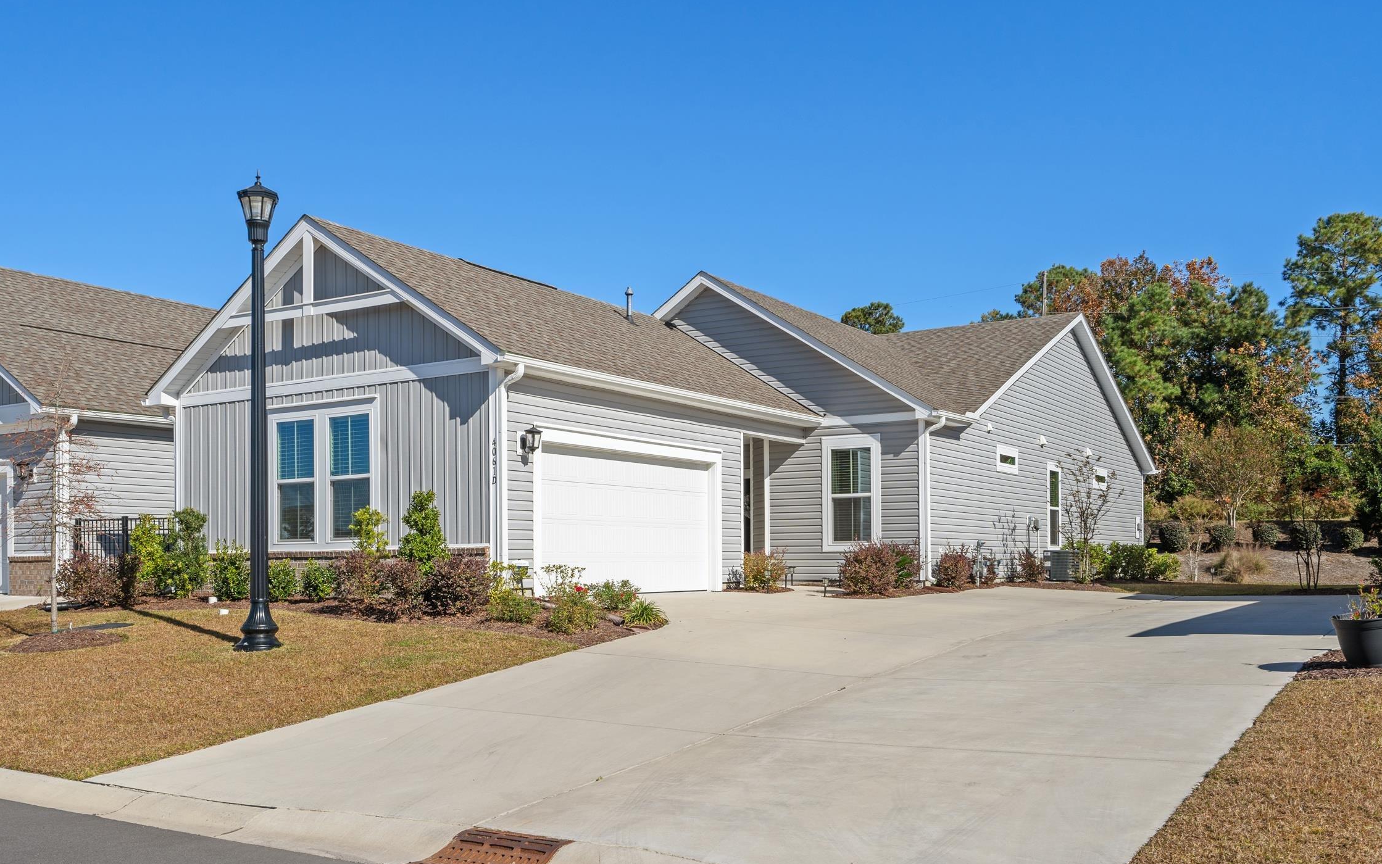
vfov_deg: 38.3
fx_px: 1243
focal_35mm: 33
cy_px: 432
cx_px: 622
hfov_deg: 58.0
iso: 125
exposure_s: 1/60
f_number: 8
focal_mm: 29
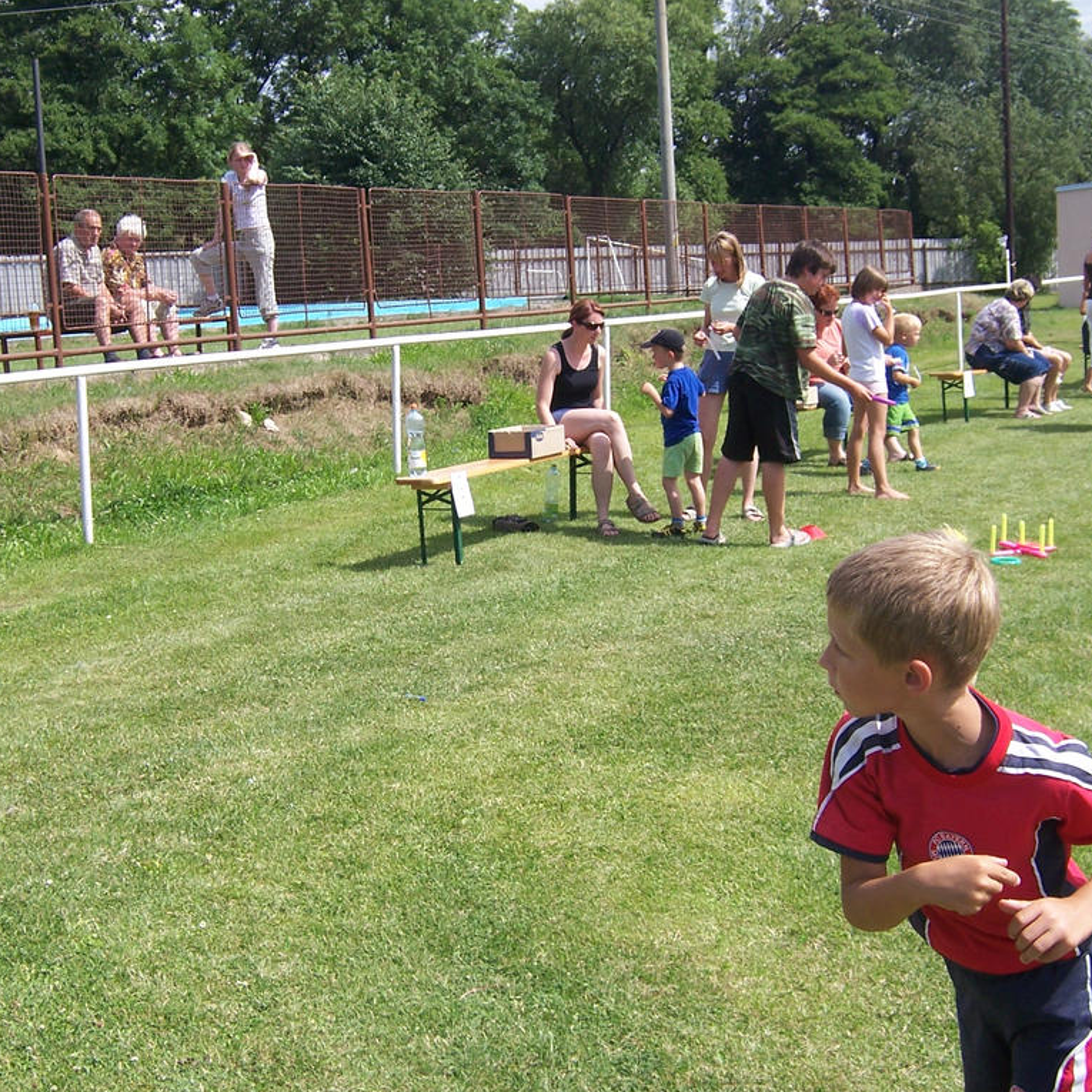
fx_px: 2070
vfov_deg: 29.6
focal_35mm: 58
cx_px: 485
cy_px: 547
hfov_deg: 29.5
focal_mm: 8.2
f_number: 4
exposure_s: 1/500
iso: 80
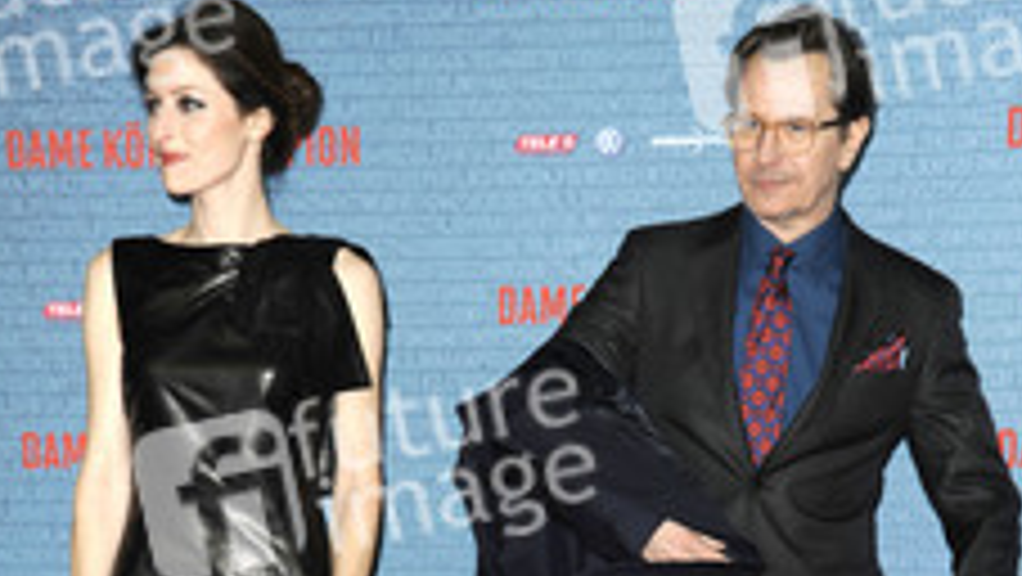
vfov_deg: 10.0
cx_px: 495
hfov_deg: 17.8
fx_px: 3254
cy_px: 702
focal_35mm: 120
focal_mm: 65
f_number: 5.6
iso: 800
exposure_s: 1/125
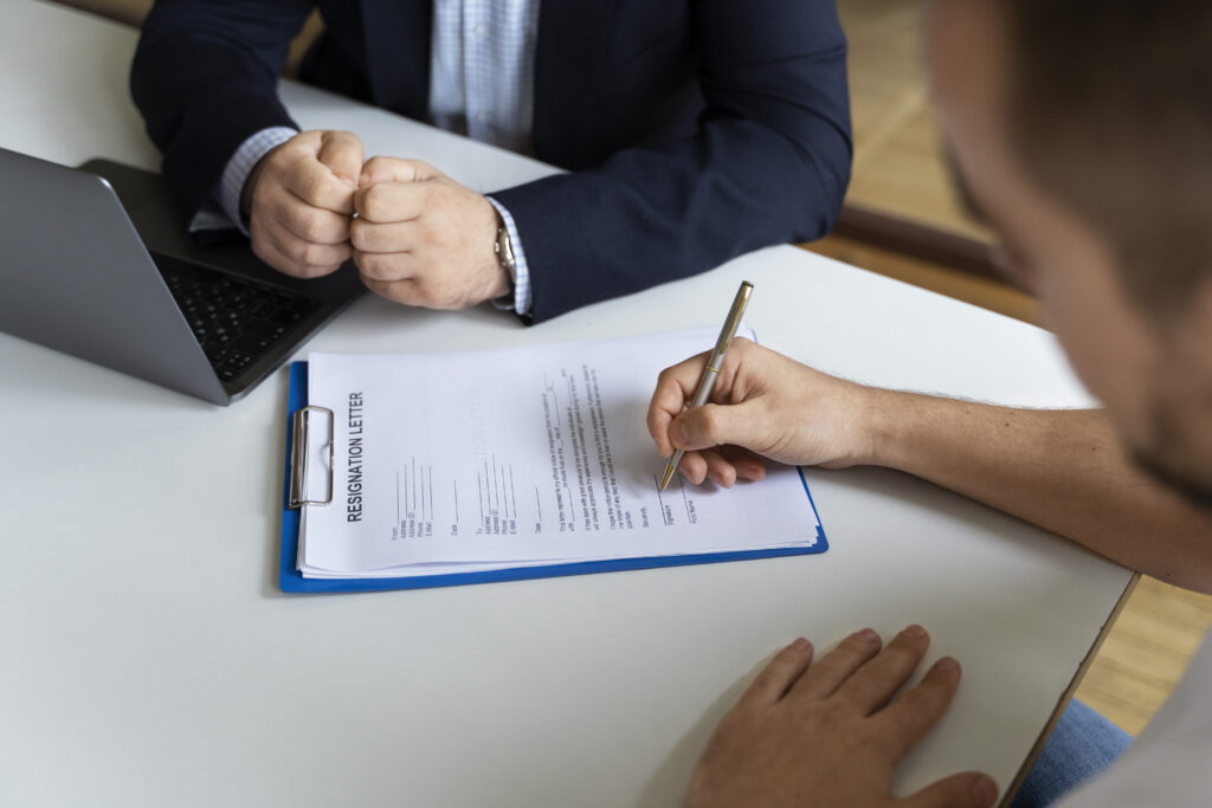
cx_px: 606
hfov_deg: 42.7
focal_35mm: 46
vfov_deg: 29.3
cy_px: 404
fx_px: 1549
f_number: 2.8
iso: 1000
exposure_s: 1/100
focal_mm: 46
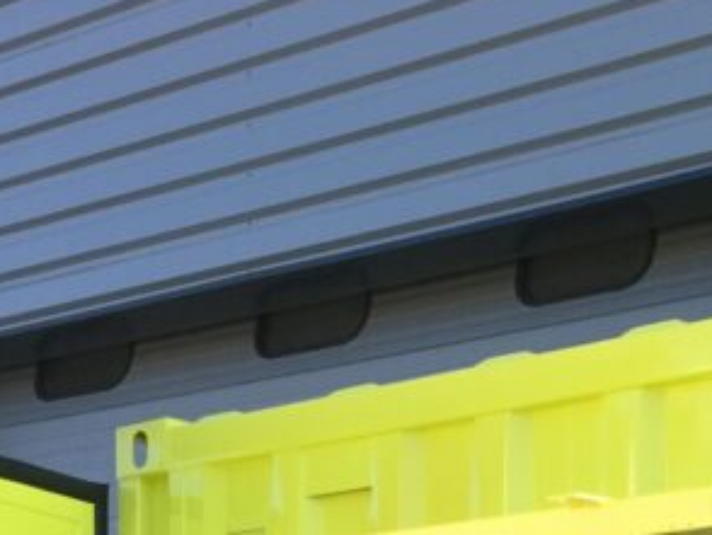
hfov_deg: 19.2
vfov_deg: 13.5
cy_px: 884
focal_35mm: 101
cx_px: 572
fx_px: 2079
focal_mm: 4.15
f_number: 2.2
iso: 25
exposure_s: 1/493
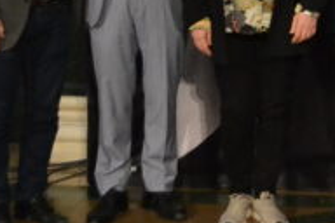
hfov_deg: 14.1
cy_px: -64
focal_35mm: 132
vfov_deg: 10.2
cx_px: 564
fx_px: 1228
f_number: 4.5
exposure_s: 1/125
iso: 3200
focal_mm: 22
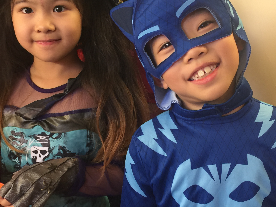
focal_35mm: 52
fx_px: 415
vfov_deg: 28.0
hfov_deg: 36.8
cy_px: 110
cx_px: 133
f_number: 2.2
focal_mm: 4.15
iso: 32
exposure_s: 1/15
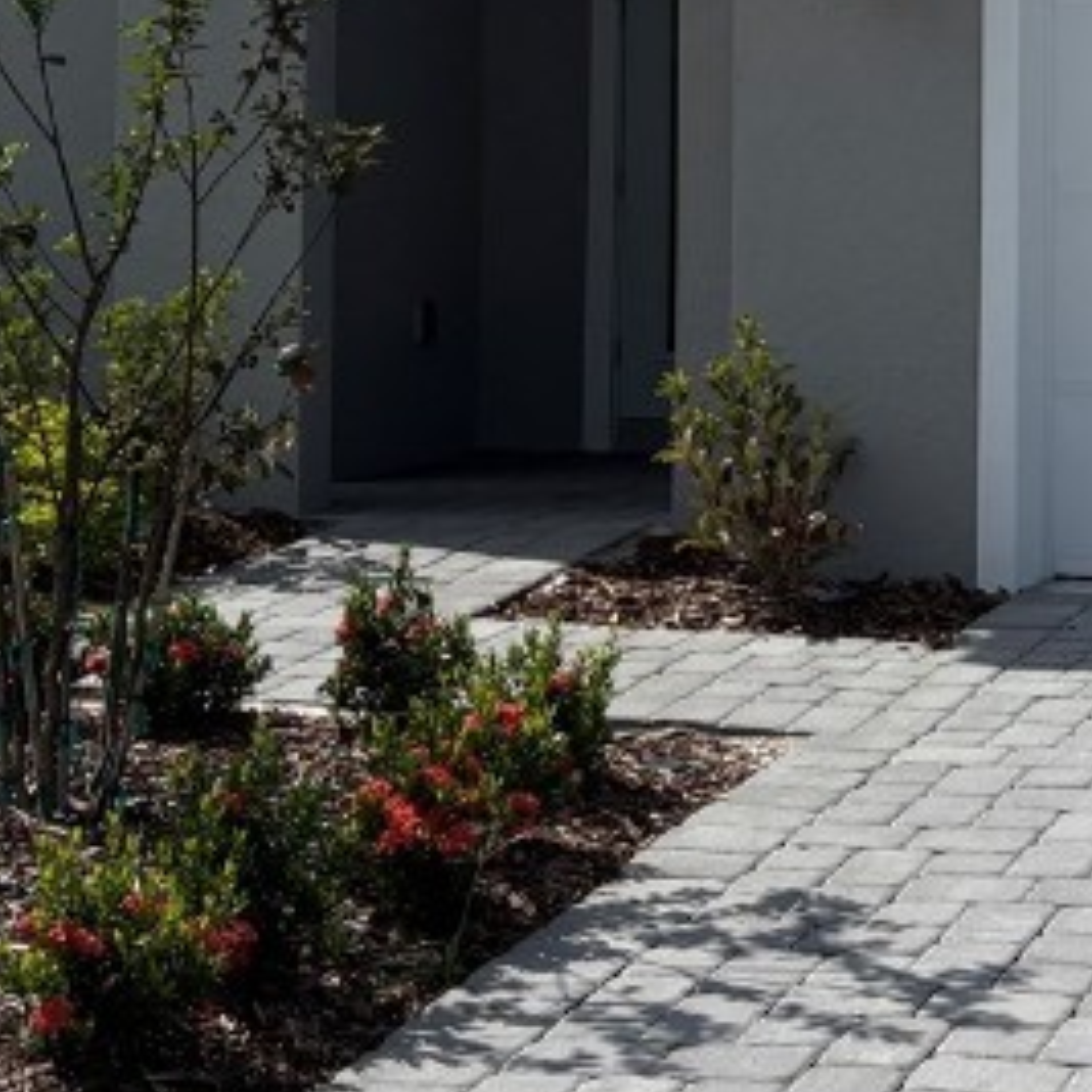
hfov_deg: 19.0
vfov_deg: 19.2
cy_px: 16
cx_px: 1162
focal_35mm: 88
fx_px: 3141
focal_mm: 5.96
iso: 50
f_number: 1.6
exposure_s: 1/6329
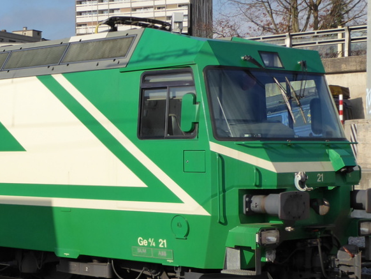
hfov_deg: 19.2
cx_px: 52
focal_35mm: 101
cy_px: 147
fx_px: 1083
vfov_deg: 14.7
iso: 125
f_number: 4
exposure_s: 1/800
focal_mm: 8.4
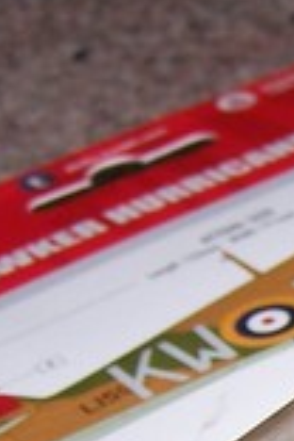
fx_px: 1984
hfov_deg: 8.0
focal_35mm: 162
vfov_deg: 12.3
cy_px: 554
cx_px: 619
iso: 80
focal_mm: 6.3
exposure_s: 1/60
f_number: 2.8
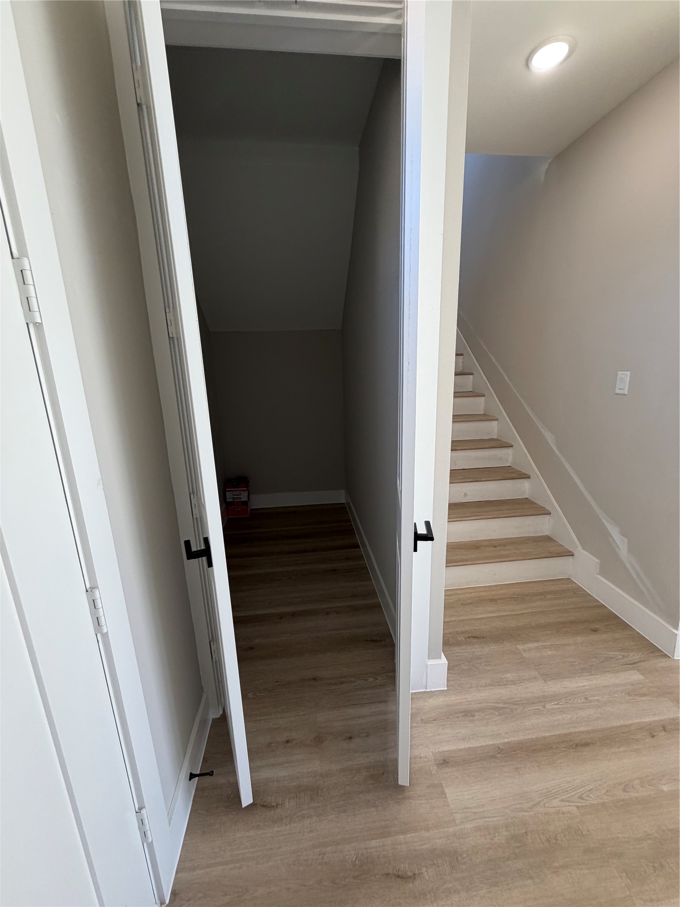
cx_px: 340
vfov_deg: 102.1
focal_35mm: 14
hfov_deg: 85.7
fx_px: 367
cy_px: 454
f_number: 2.2
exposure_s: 1/120
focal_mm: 2.22
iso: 125
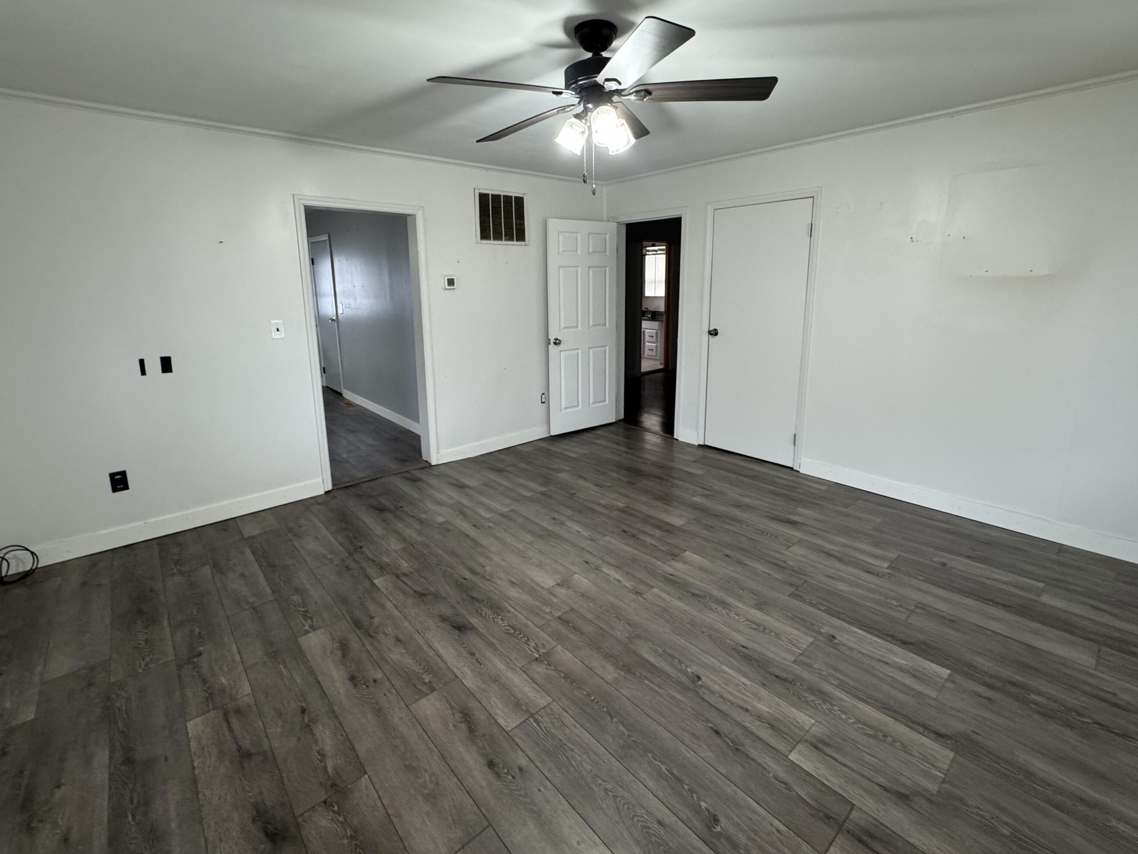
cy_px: 379
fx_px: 526
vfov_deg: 77.8
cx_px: 562
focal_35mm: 16
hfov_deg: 94.5
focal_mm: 2.22
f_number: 2.2
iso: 250
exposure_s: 1/60
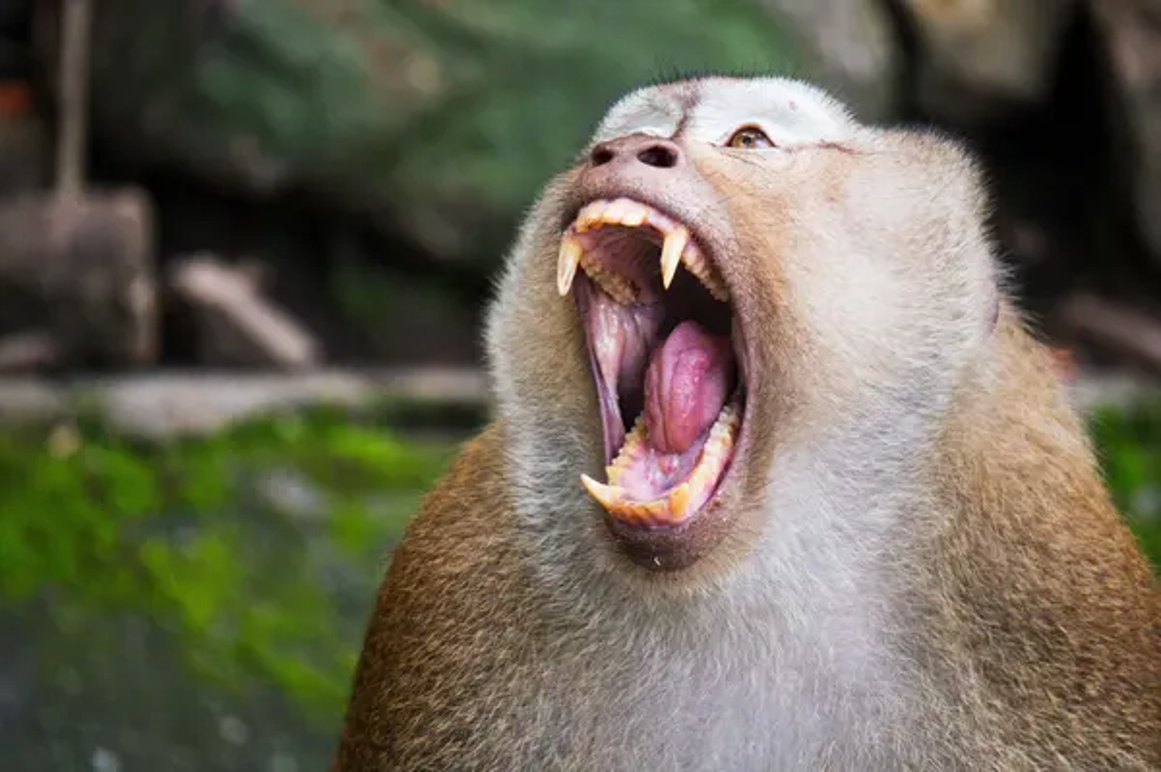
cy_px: 386
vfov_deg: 4.4
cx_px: 580
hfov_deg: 6.5
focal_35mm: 315
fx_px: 10150
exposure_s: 1/400
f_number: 6.3
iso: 1600
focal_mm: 210
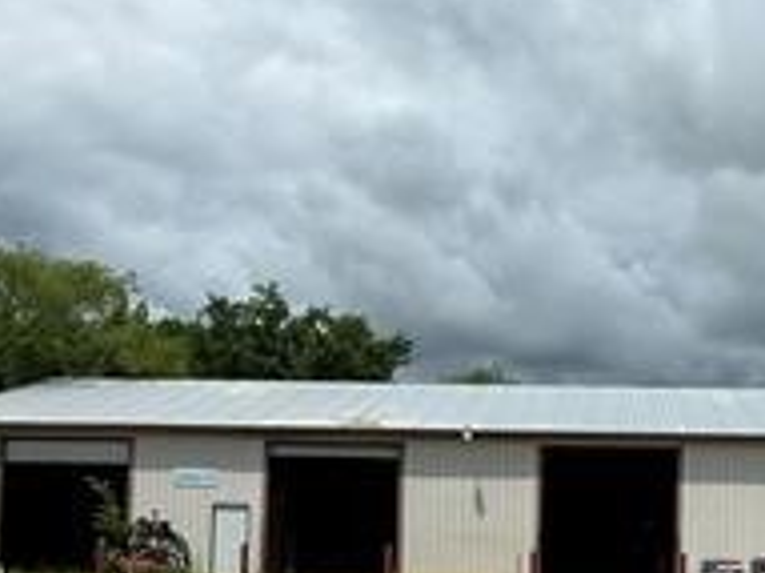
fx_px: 1038
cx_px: 553
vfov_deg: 29.8
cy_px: 489
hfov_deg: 39.6
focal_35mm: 47
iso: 50
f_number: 2.2
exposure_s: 1/3906
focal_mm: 2.22
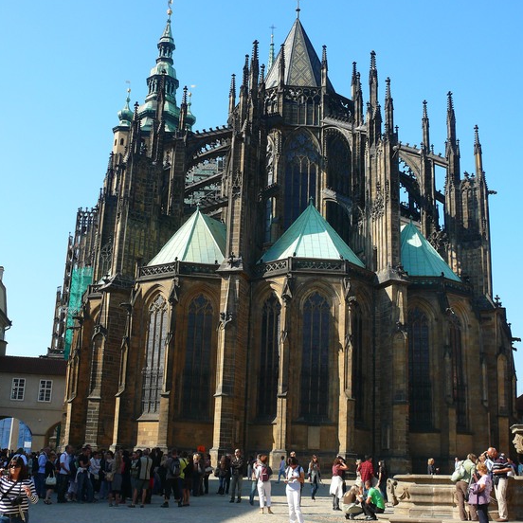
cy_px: 253
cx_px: 261
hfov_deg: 40.0
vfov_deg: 40.0
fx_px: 718
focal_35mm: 42
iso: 100
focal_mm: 7.4
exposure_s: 1/200
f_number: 4
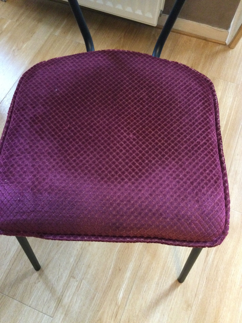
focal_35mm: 31
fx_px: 289
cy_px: 162
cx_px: 121
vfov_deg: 58.4
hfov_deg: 45.4
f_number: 2.4
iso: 200
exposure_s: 1/17
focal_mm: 3.3
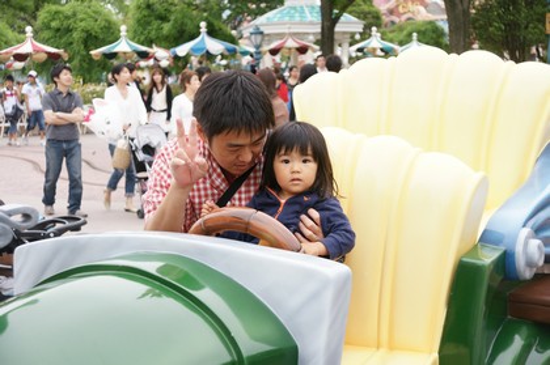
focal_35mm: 68
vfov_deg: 20.1
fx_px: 1030
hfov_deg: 29.9
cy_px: 182
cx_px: 275
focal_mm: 45
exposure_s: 1/160
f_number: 5
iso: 250
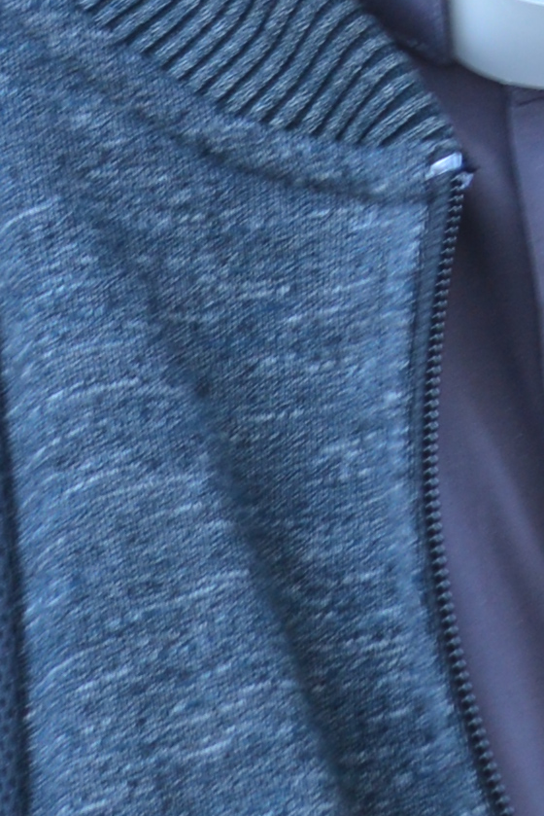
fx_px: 8447
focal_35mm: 373
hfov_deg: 3.7
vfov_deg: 5.5
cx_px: 692
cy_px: 159
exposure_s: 1/100
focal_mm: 52
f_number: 5
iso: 400
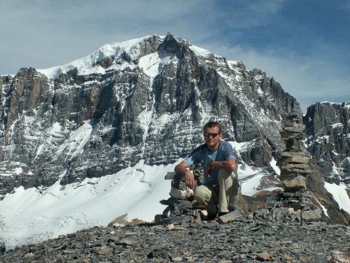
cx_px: 175
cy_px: 132
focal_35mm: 69
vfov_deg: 21.3
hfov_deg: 28.2
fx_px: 698
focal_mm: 11.6
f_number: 8
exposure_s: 1/320
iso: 50
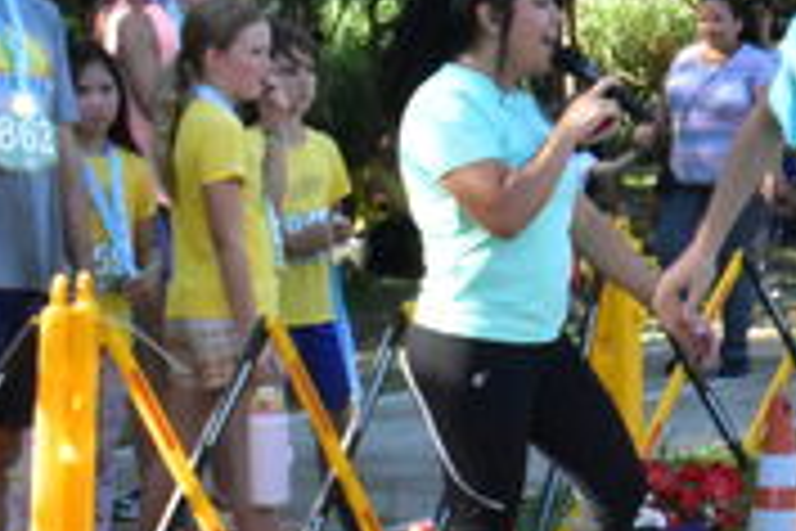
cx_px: 1156
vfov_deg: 9.6
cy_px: 410
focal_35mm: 142
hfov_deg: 13.7
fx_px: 3140
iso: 3200
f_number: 29
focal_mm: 28
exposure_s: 1/200
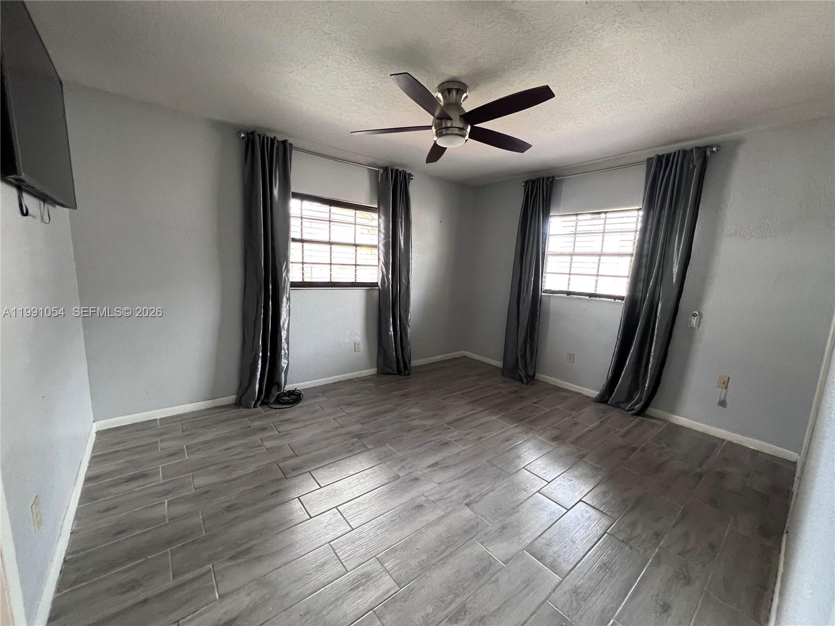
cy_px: 313
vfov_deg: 89.9
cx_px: 418
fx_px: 314
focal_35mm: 13
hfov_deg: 106.2
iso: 250
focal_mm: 1.57
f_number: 1.8
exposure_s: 1/60
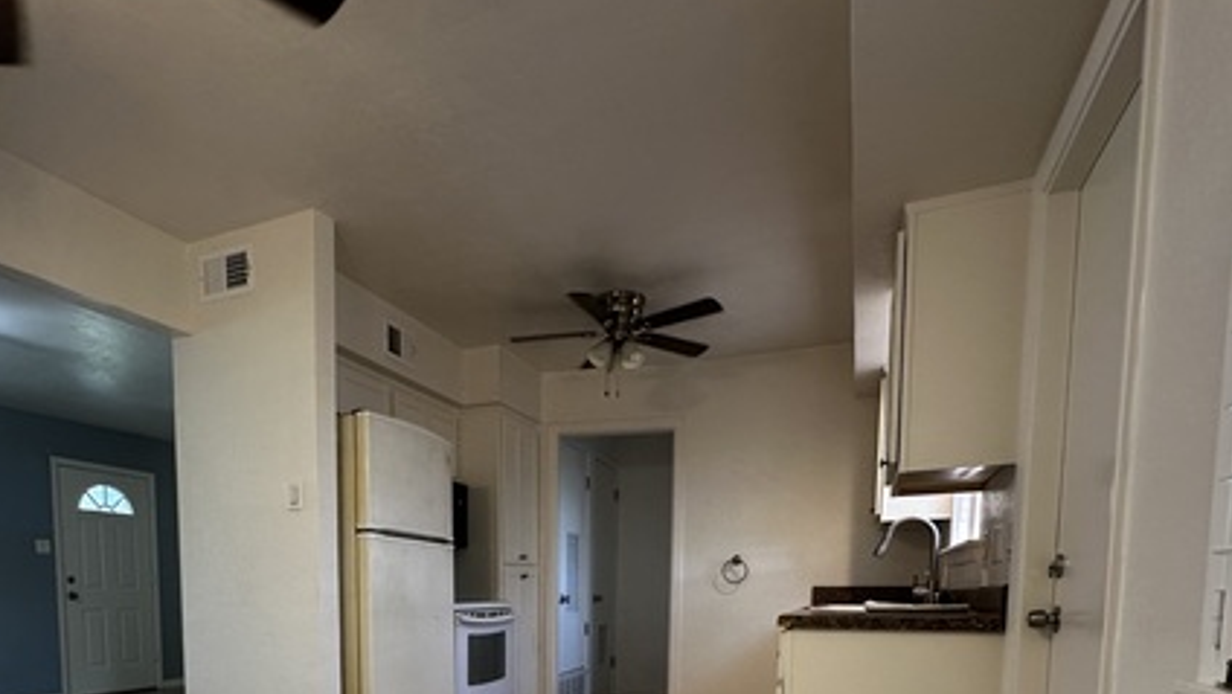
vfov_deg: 43.9
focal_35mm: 23
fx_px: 752
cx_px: 488
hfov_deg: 77.7
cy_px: 659
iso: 200
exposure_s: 1/60
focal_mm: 2.22
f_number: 2.2
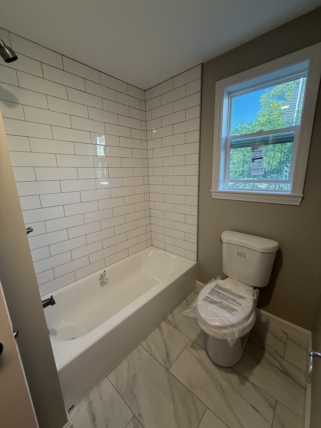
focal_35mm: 14
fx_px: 173
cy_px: 214
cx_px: 160
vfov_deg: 102.1
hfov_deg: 85.7
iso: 200
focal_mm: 2.22
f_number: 2.2
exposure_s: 1/120
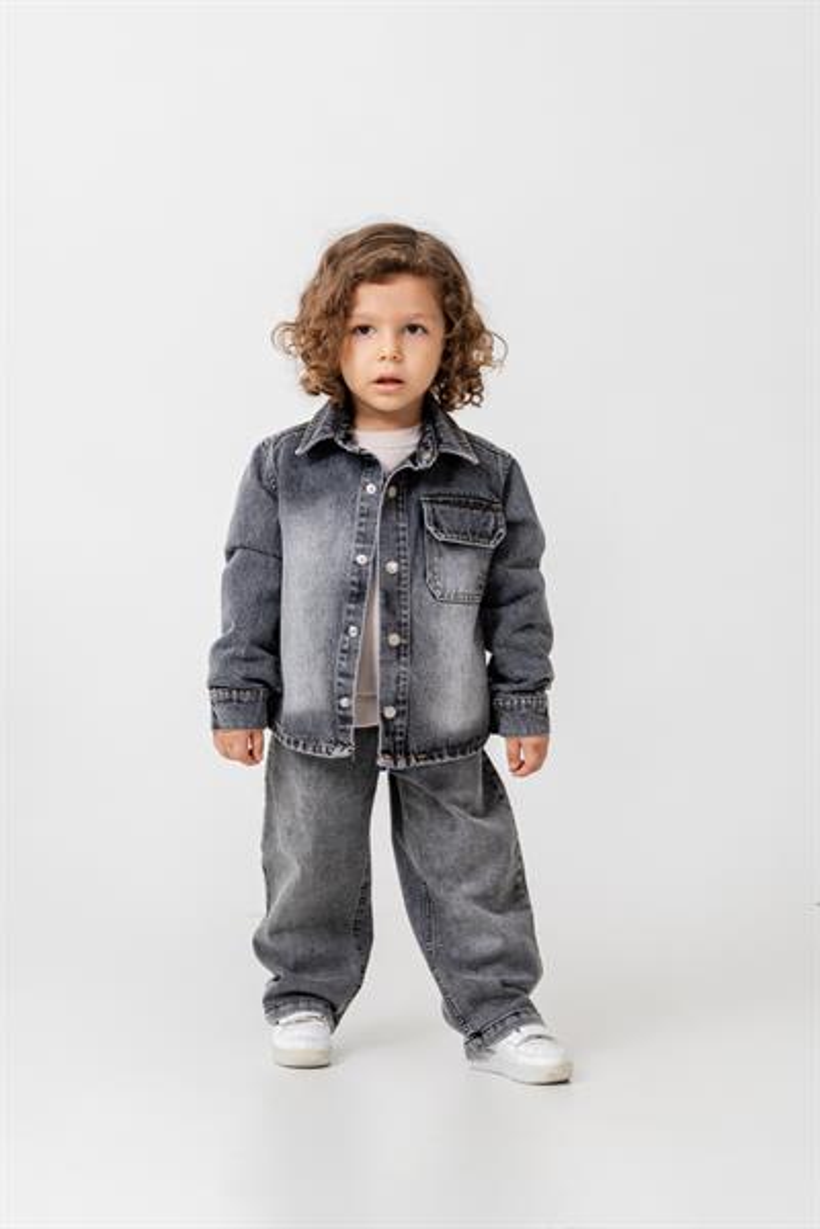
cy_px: 614
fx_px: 3280
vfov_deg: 21.2
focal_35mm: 96
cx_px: 410
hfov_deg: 14.3
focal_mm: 96
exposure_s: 1/125
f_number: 7.1
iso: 160
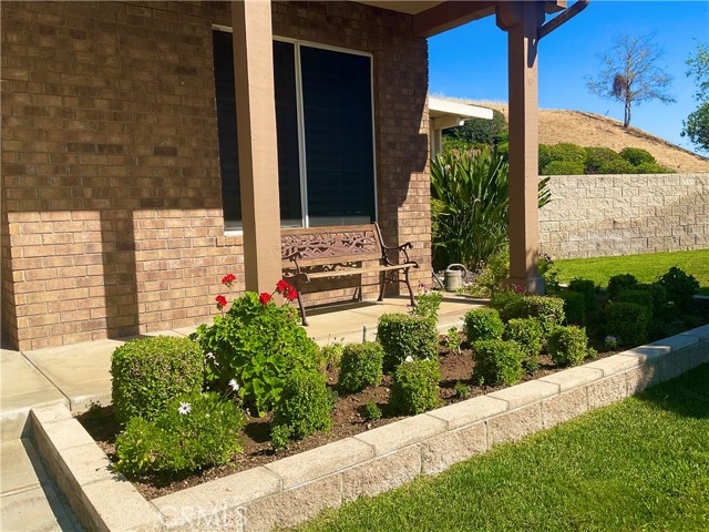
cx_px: 354
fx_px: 594
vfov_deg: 48.2
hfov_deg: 61.7
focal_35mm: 29
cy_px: 266
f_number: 1.8
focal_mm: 3
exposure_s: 1/1848
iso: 16
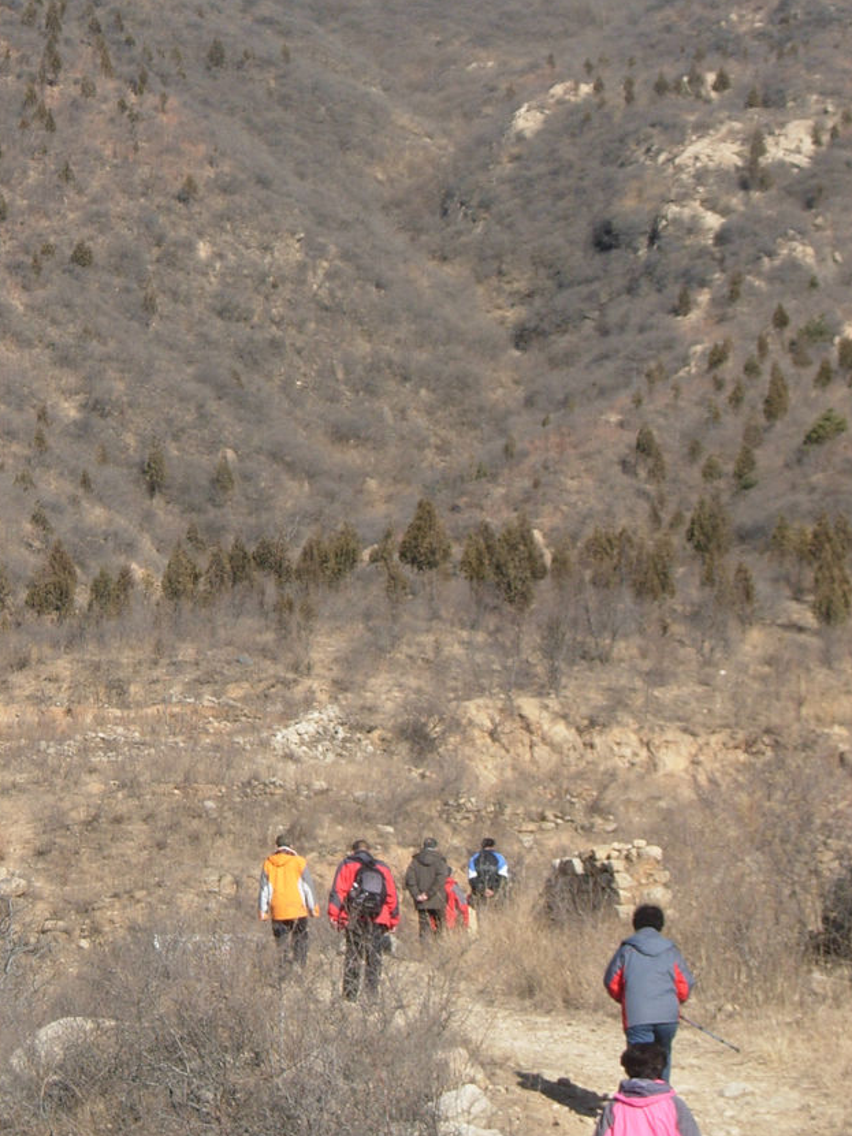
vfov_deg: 10.6
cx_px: 213
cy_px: 383
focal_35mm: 186
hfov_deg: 8.0
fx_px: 6106
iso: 50
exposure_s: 1/313
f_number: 5.8
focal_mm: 21.5
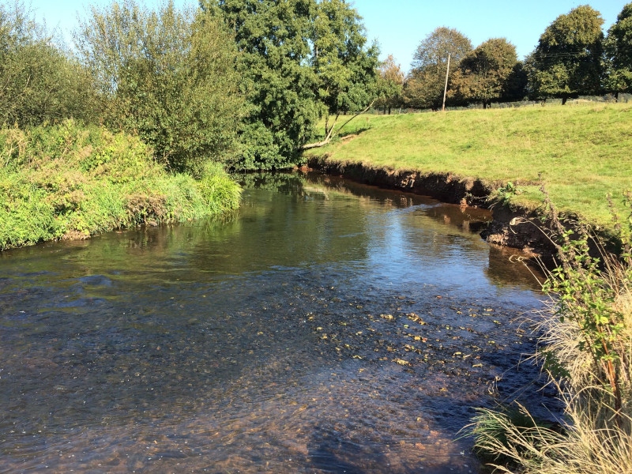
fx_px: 529
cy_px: 237
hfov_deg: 61.7
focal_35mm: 29
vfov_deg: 48.2
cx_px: 316
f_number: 2.2
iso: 32
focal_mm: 4.15
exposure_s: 1/707
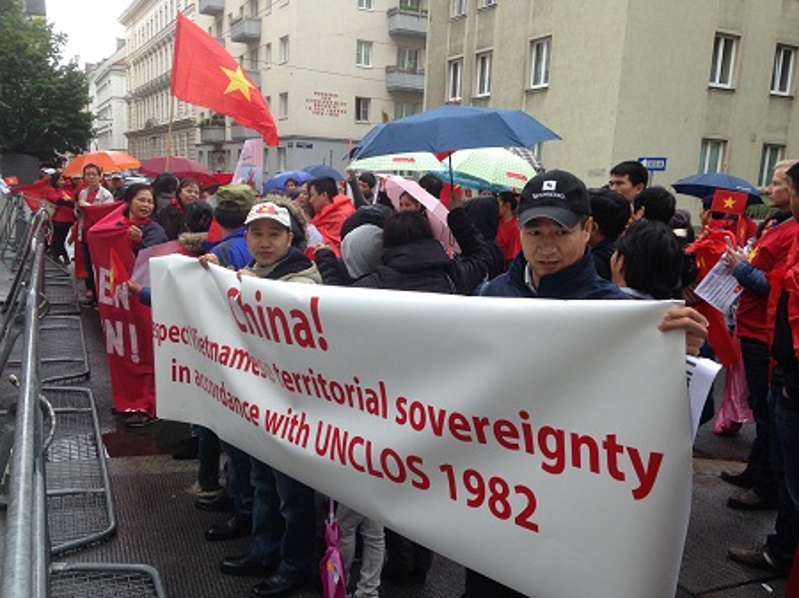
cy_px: 299
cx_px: 400
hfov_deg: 55.4
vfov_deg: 42.9
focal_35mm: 33
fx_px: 761
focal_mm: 4.12
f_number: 2.4
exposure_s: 1/164
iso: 50
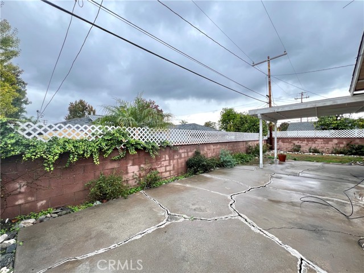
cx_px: 182
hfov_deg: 106.2
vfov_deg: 89.9
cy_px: 136
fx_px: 137
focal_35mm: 13
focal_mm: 1.57
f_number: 1.8
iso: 100
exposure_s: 1/99
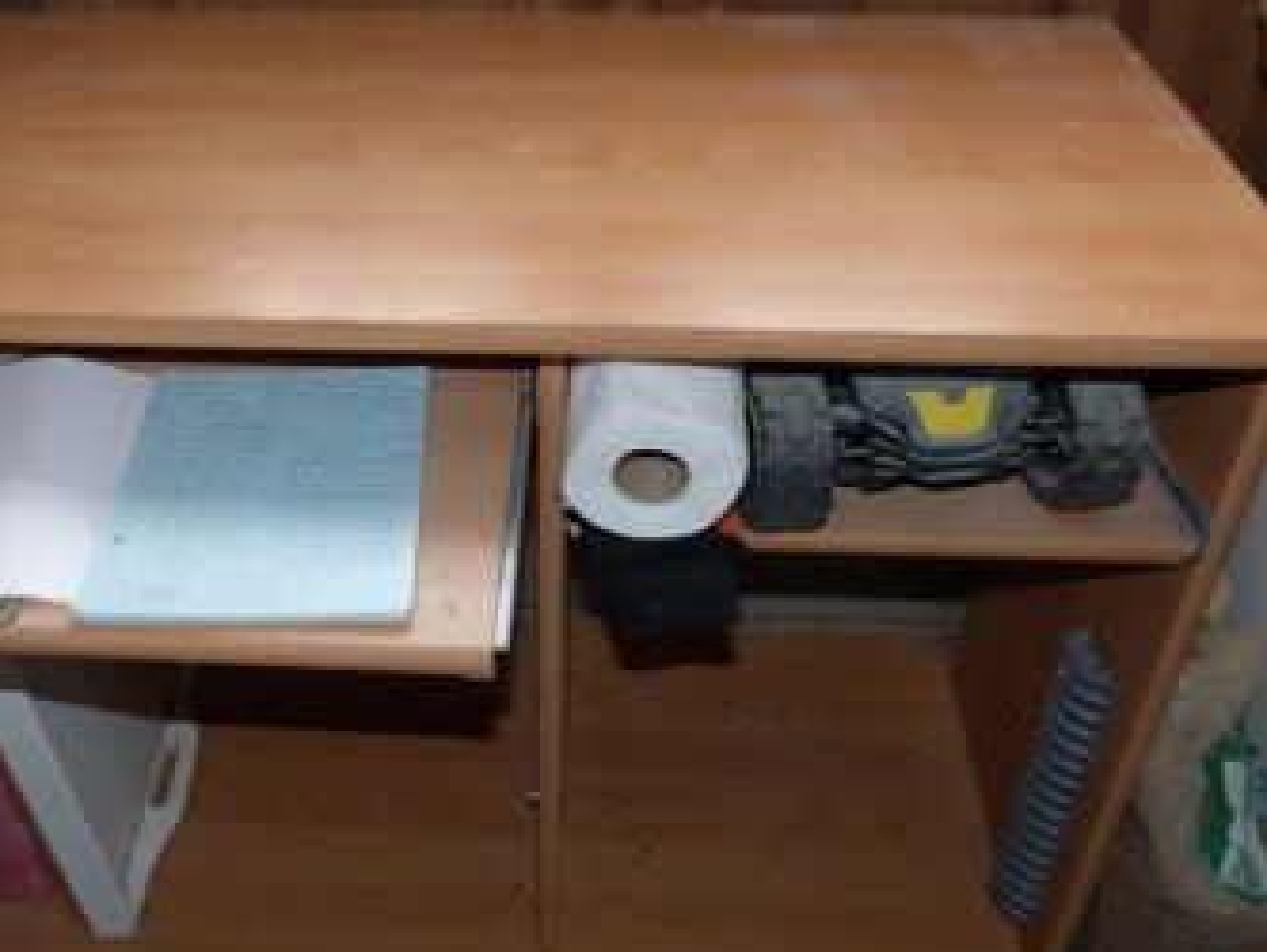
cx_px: 479
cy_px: 472
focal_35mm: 36
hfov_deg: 50.8
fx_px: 1318
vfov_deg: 39.7
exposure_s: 1/60
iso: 400
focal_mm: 4.5
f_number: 2.8
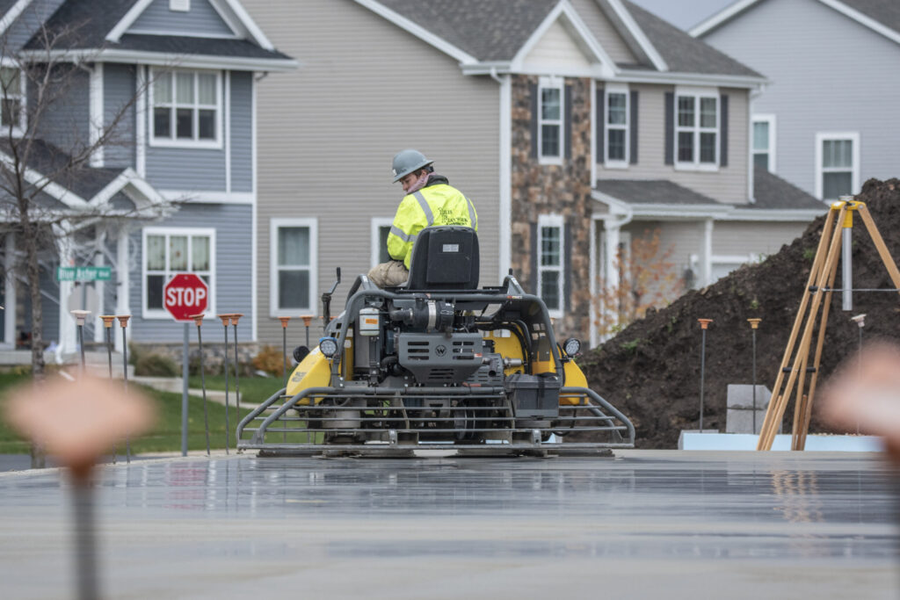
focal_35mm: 315
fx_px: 7876
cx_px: 450
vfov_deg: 4.4
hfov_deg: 6.5
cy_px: 300
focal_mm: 210
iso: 500
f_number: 5.3
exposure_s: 1/1600
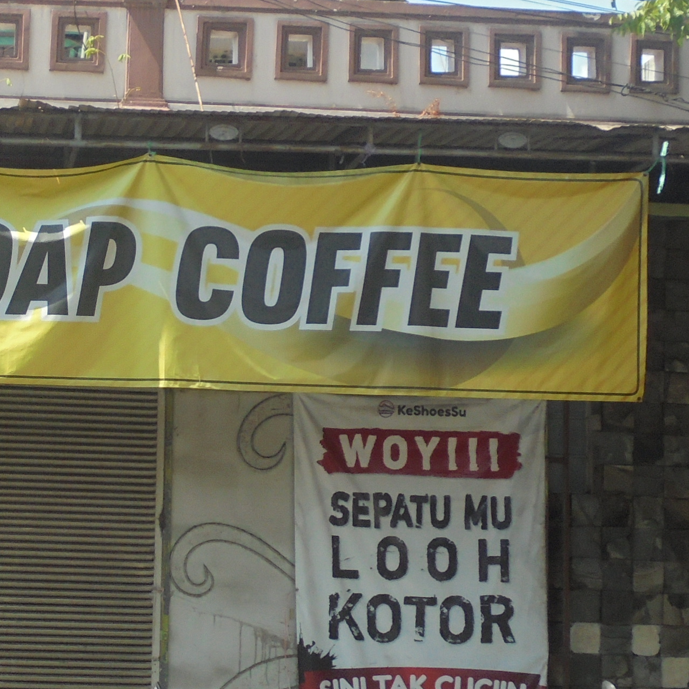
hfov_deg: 19.6
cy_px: 331
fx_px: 1937
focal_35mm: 86
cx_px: -1
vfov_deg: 20.2
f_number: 12.5
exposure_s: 1/125
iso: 100
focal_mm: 6.1
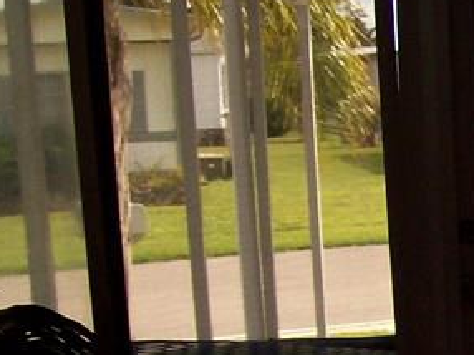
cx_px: 761
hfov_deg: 14.1
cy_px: 482
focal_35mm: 129
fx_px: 1765
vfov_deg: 11.1
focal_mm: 6
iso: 80
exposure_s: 1/155
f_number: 2.7
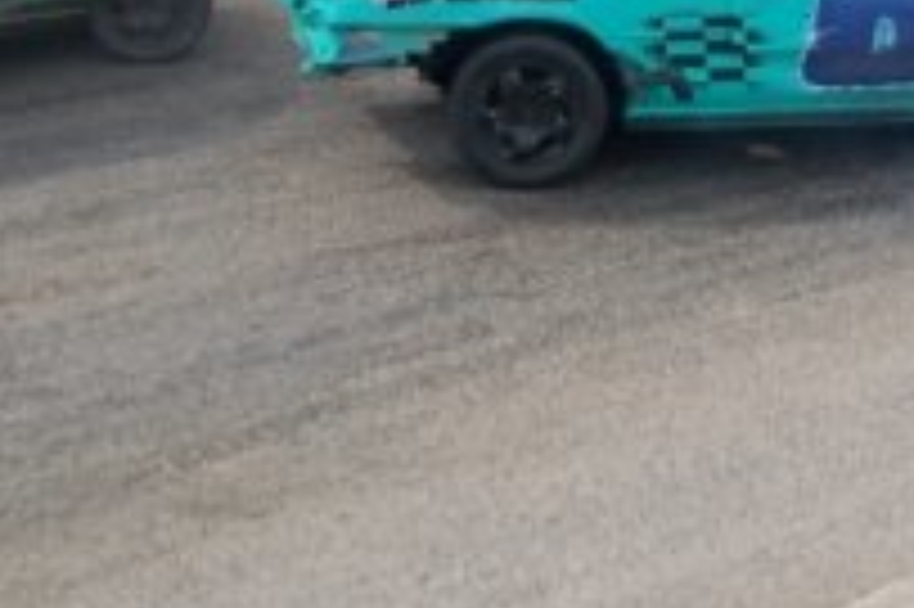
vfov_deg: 12.8
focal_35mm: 104
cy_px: -144
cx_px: 567
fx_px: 2638
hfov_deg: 19.6
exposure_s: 1/1000
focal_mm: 22
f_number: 4
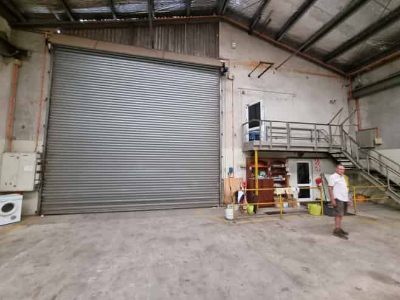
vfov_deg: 89.9
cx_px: 200
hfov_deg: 106.2
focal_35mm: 13
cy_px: 150
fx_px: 150
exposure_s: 1/25
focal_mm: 2.2
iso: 640
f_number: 2.2
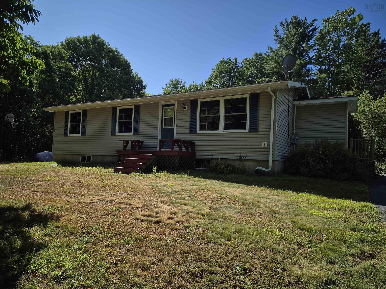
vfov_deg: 58.9
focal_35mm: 23
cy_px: 144
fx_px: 256
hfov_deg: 73.9
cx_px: 193
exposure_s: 1/1368
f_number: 1.8
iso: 25
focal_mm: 5.4
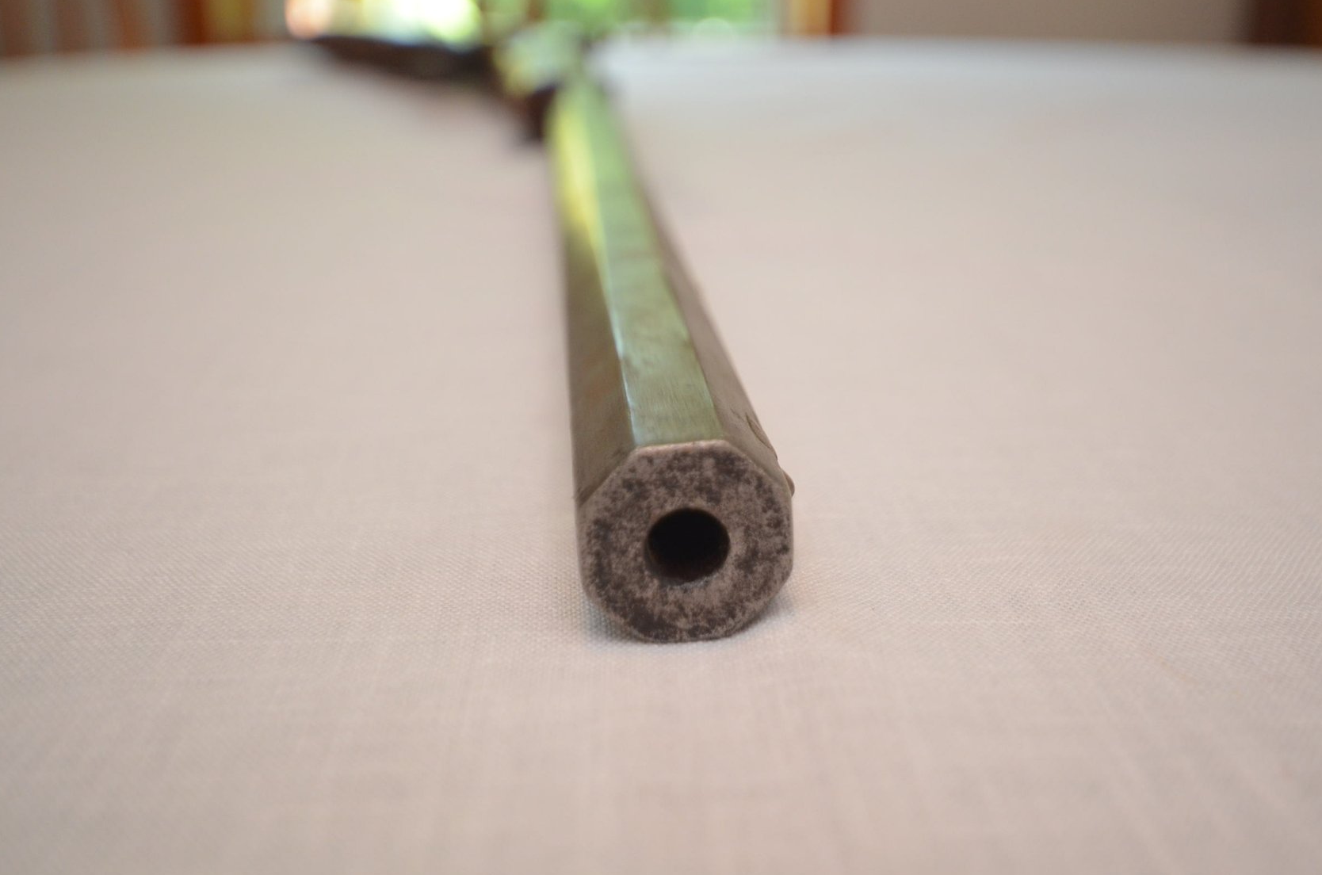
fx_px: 1356
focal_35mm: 37
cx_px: 673
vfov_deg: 35.8
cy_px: 434
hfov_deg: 52.0
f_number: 4.5
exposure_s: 1/60
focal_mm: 24
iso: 1000
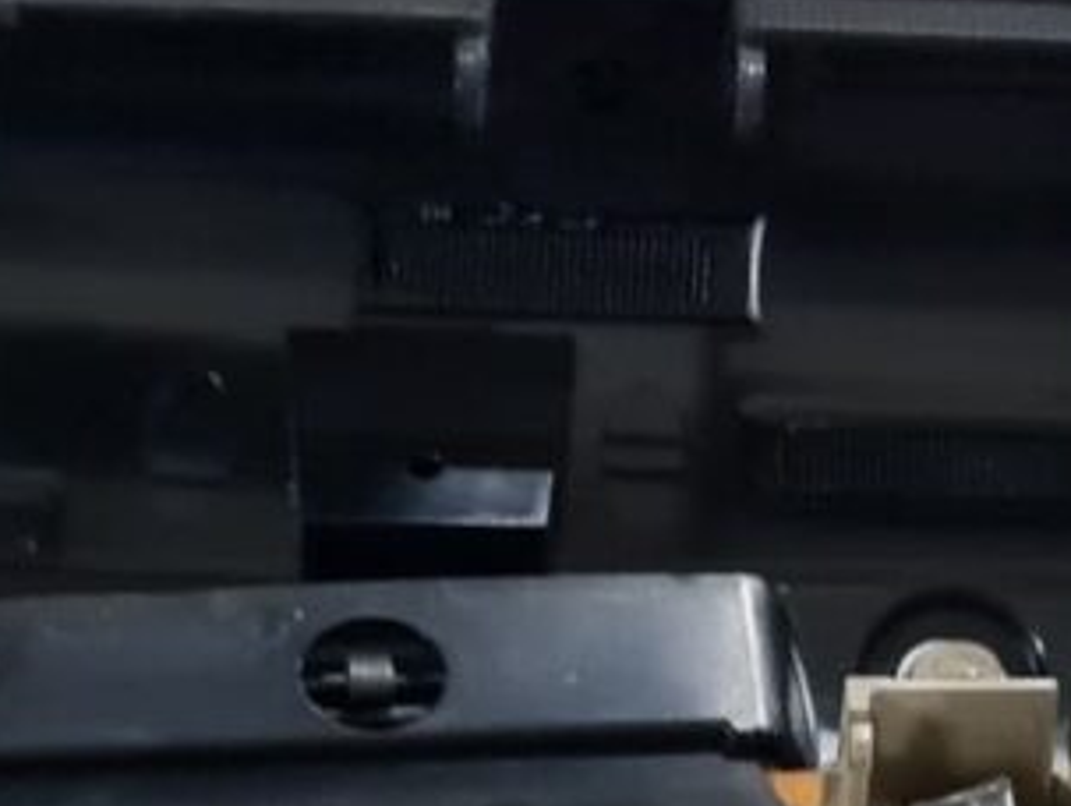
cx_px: 590
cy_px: 1435
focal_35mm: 120
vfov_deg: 11.5
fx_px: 3717
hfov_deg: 16.4
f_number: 1.8
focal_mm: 5.4
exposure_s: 1/33
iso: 640
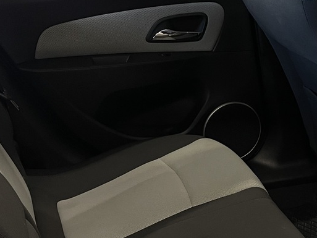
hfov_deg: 25.6
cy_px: 240
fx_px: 669
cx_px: 300
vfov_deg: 19.6
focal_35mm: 73
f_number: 1.6
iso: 80
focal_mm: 4.2
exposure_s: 1/50
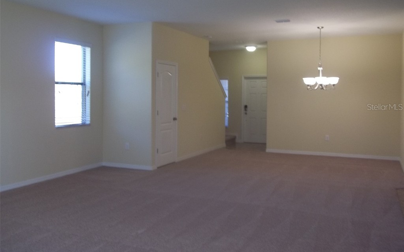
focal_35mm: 34
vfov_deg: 37.2
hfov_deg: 56.7
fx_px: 374
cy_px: 107
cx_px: 202
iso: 86
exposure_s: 1/30
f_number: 2.9
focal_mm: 5.7
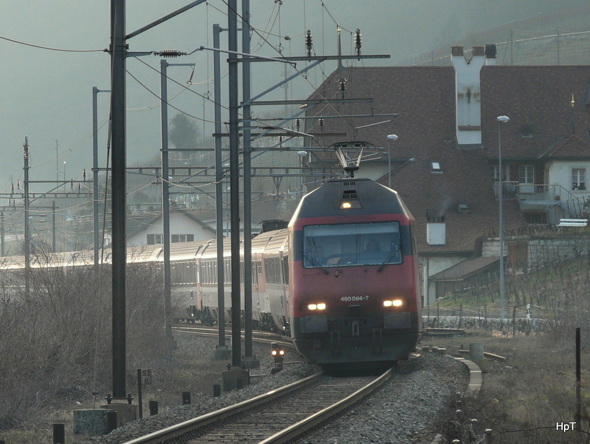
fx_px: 3584
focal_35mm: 210
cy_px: 222
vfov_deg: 7.1
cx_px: 295
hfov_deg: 9.4
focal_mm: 34.5
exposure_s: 1/100
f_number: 3.6
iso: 100
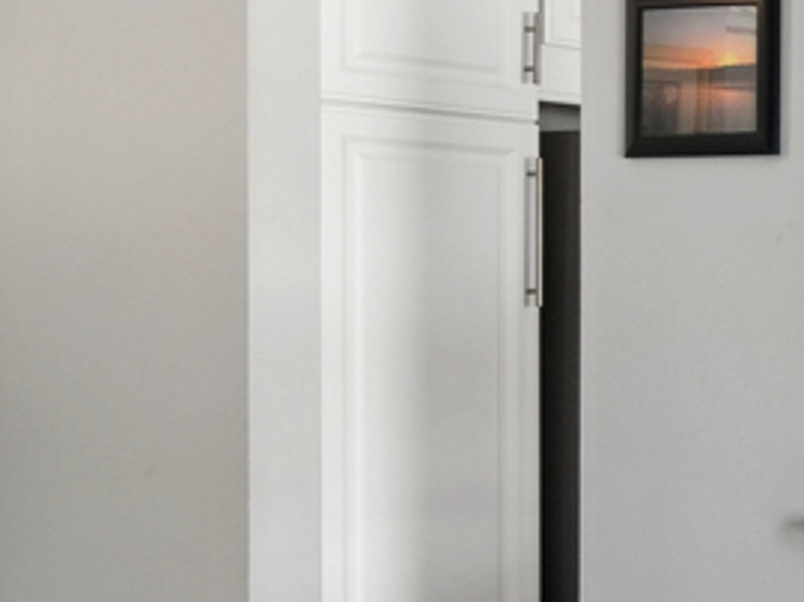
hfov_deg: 12.8
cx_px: 2102
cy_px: 373
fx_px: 2413
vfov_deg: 14.2
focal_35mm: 104
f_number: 8
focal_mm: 12
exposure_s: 1/13
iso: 200
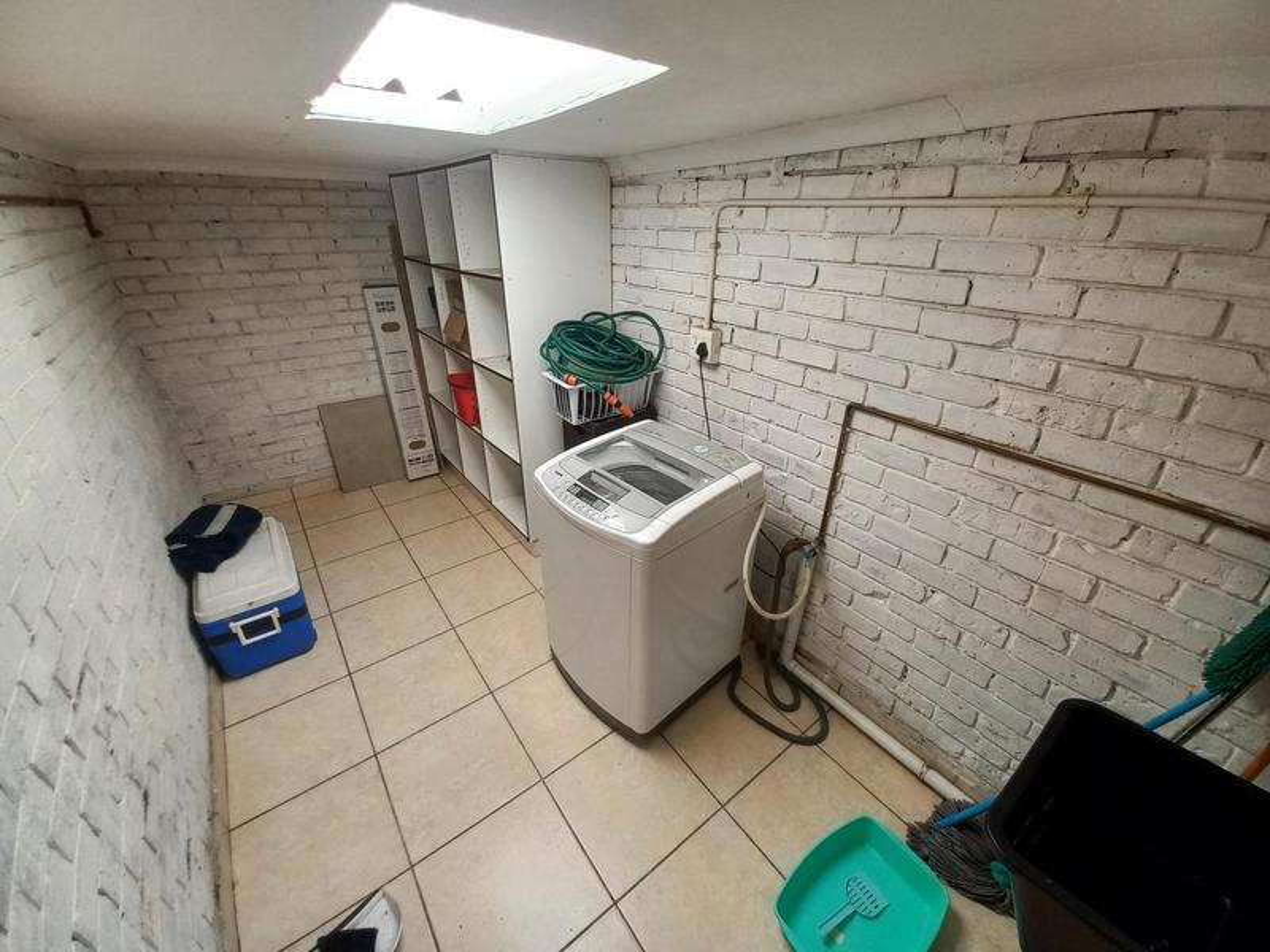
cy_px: 476
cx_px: 635
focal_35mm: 13
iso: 50
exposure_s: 1/100
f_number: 2.2
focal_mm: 1.42
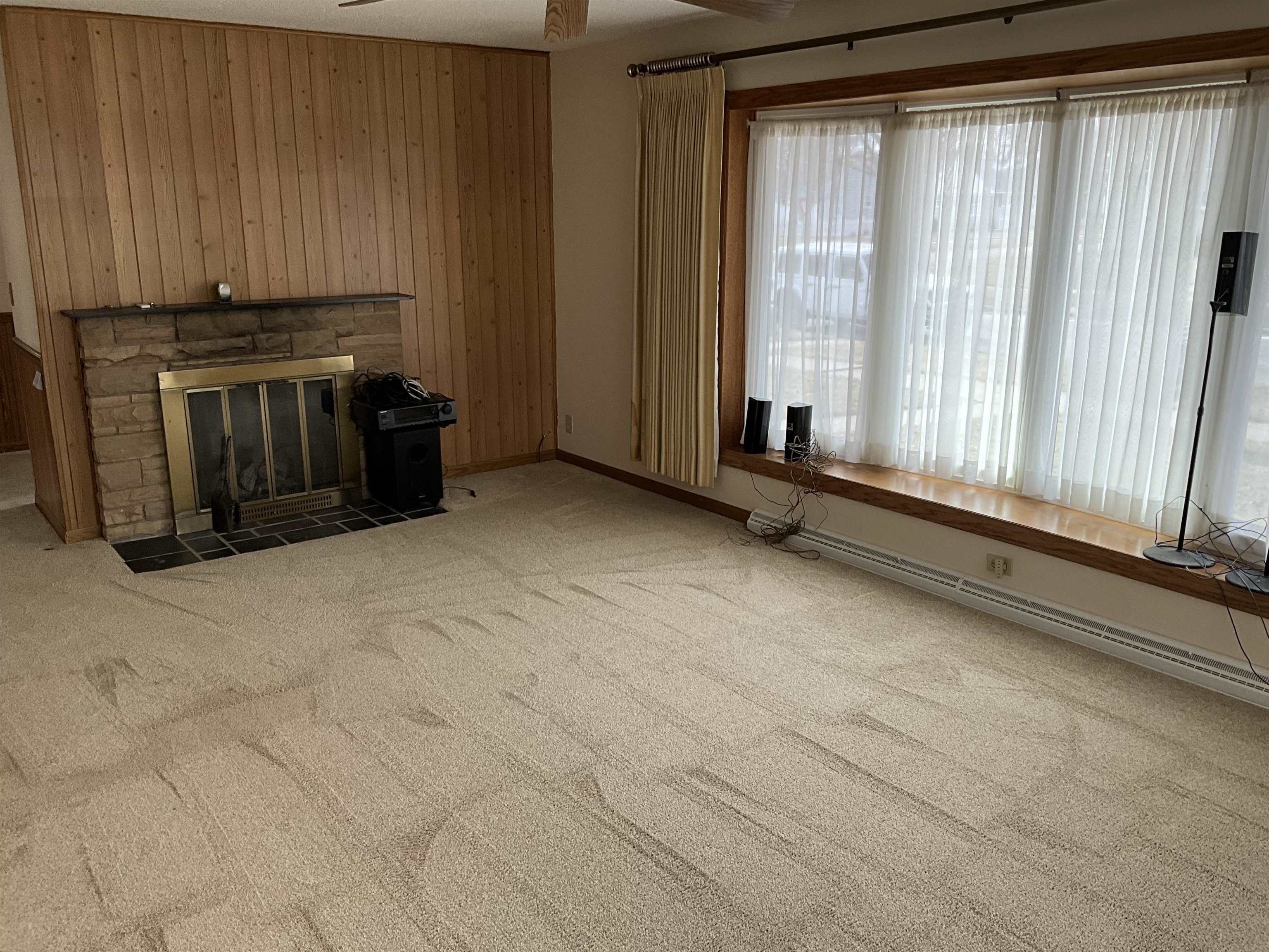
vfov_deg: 48.2
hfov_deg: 61.7
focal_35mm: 29
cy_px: 476
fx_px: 1063
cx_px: 634
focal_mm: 3
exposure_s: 1/122
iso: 50
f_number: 1.8
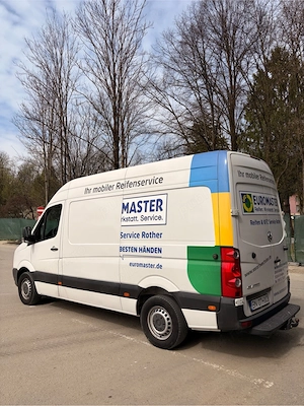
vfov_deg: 67.3
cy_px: 203
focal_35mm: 26
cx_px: 152
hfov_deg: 53.1
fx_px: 304
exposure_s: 1/7813
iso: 64
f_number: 1.6
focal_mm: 5.96
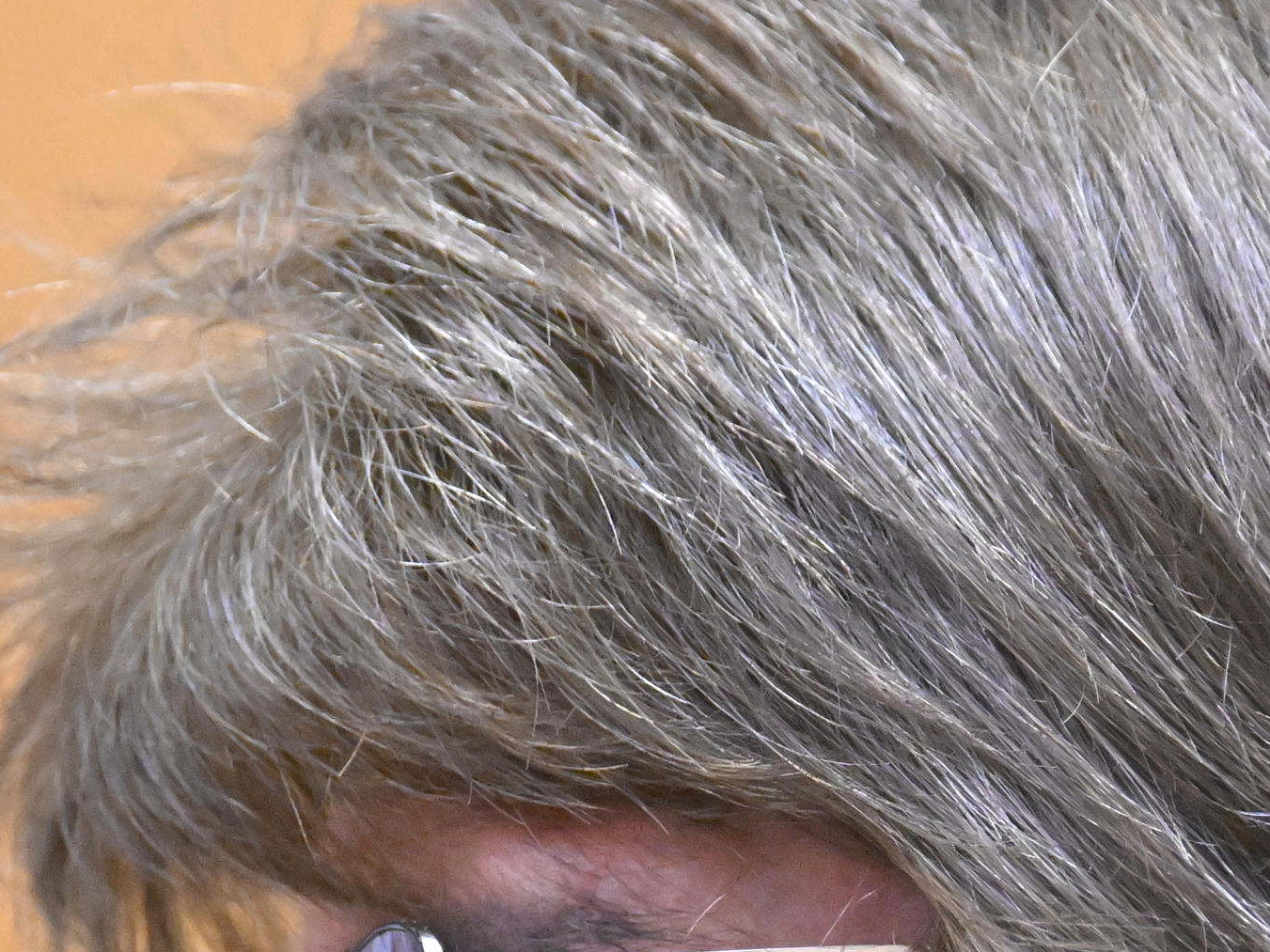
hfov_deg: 1.9
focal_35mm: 1032
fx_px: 37859
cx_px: 557
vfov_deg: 1.4
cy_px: 1181
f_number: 5.6
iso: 6400
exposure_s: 1/320
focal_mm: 290
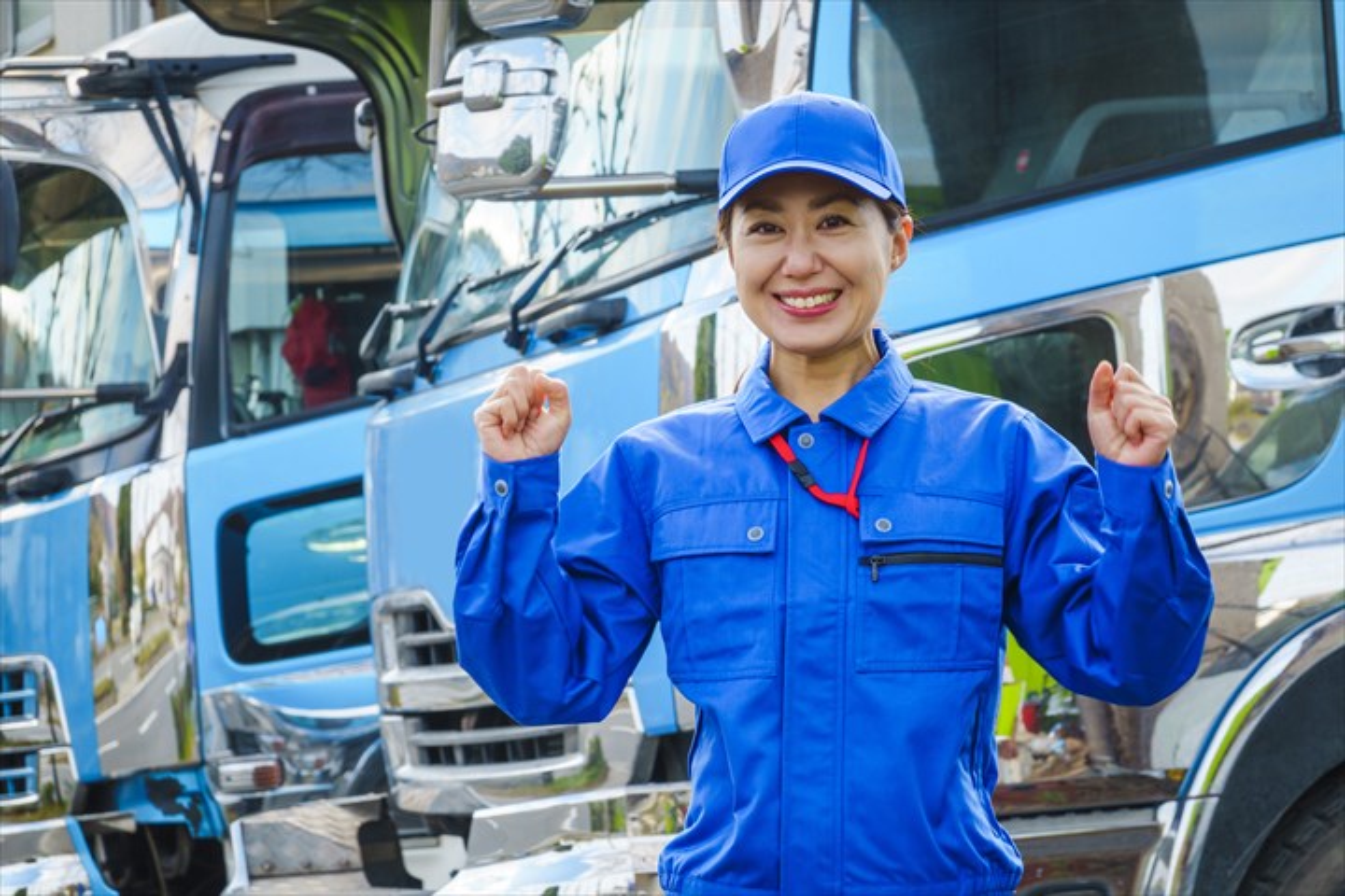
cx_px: 672
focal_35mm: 166
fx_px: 6201
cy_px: 448
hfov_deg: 12.4
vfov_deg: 8.3
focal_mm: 60.05
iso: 160
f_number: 4.5
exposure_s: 1/200
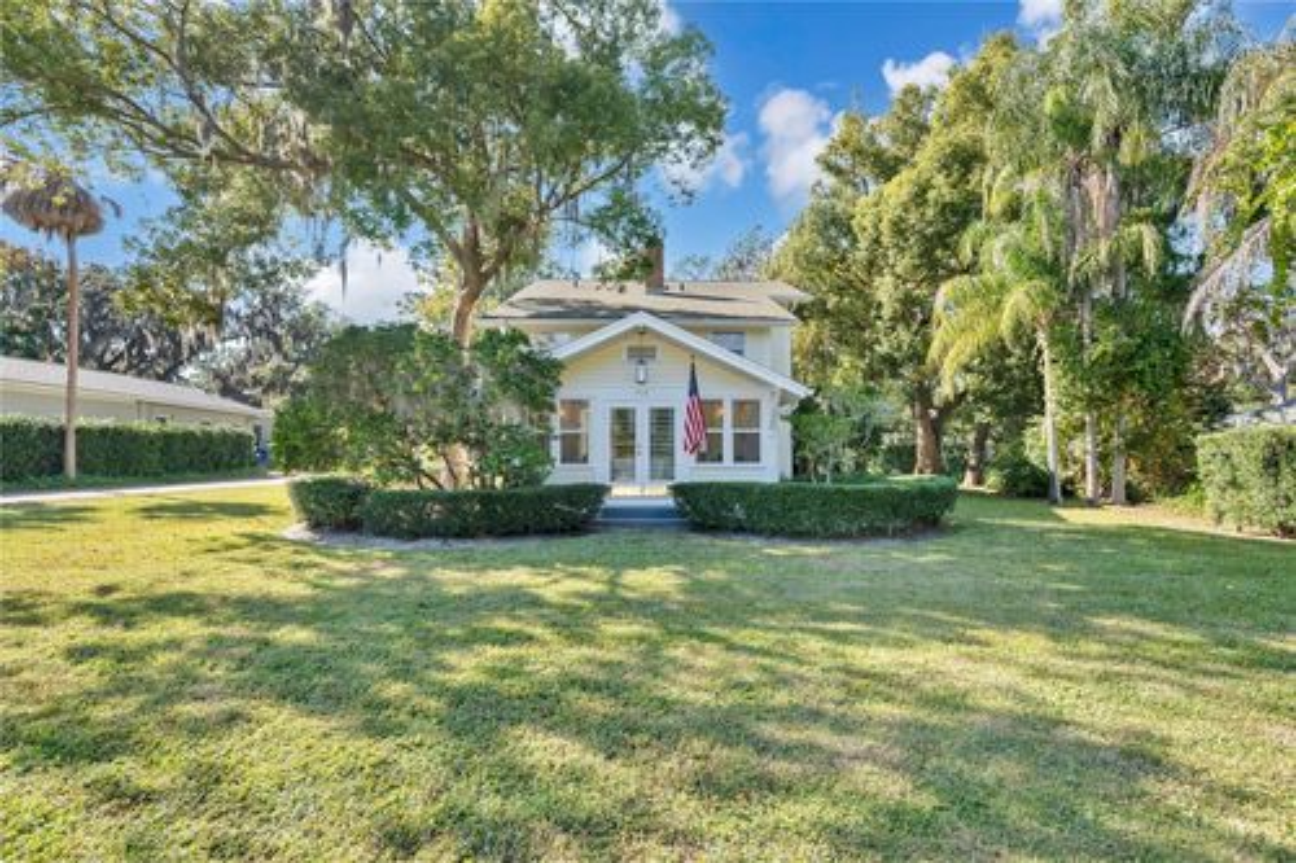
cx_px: 648
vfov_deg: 73.7
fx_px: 576
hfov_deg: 96.8
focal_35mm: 16
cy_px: 432
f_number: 6.3
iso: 100
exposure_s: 1/100
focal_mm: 16
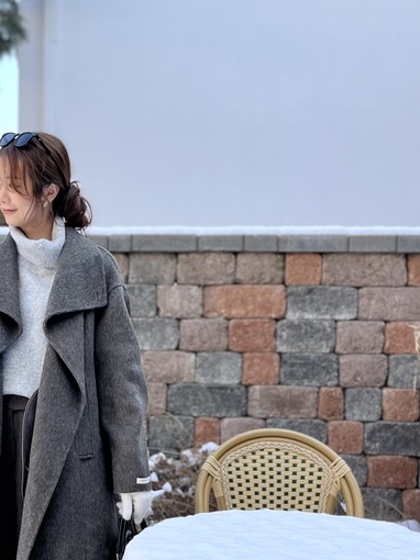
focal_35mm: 51
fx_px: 826
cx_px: 43
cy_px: 357
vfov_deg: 37.2
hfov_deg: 27.5
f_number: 1.6
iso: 50
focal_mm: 5.1
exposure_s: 1/566
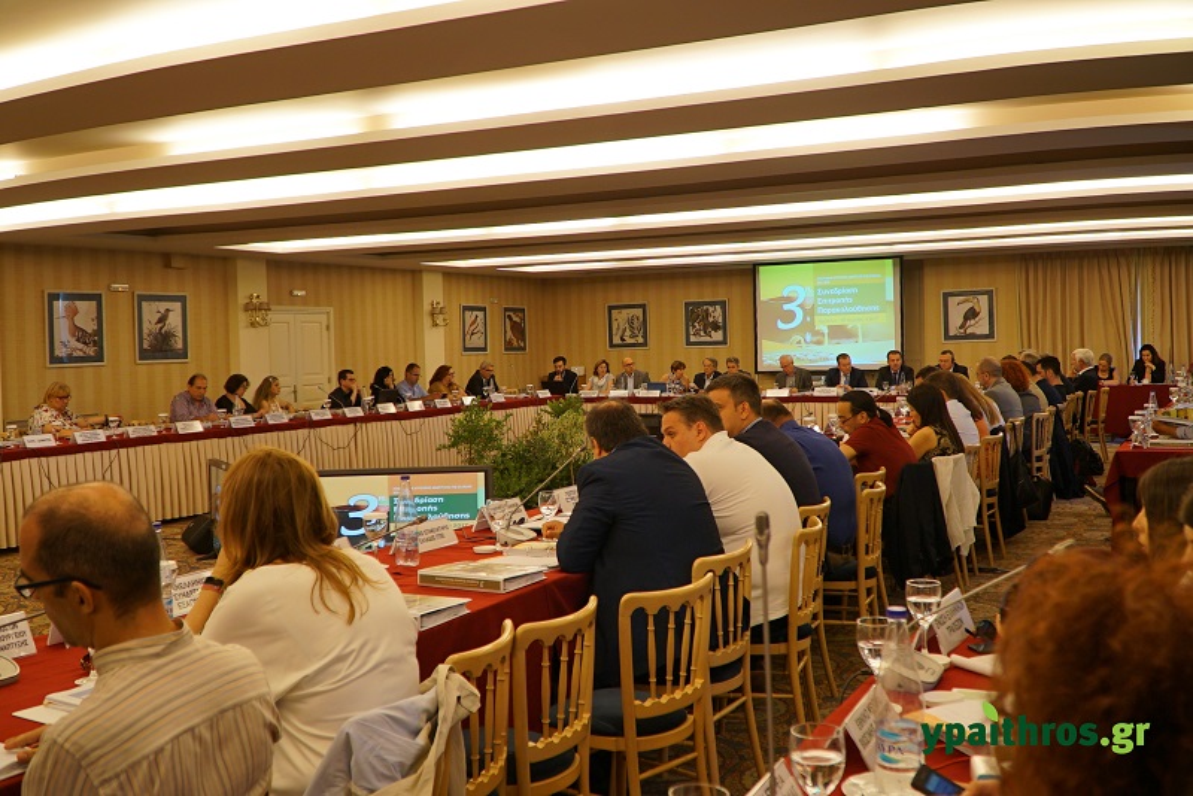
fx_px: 1094
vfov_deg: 40.0
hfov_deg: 57.2
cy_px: 398
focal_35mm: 33
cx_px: 596
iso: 320
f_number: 4
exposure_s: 1/60
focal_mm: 22
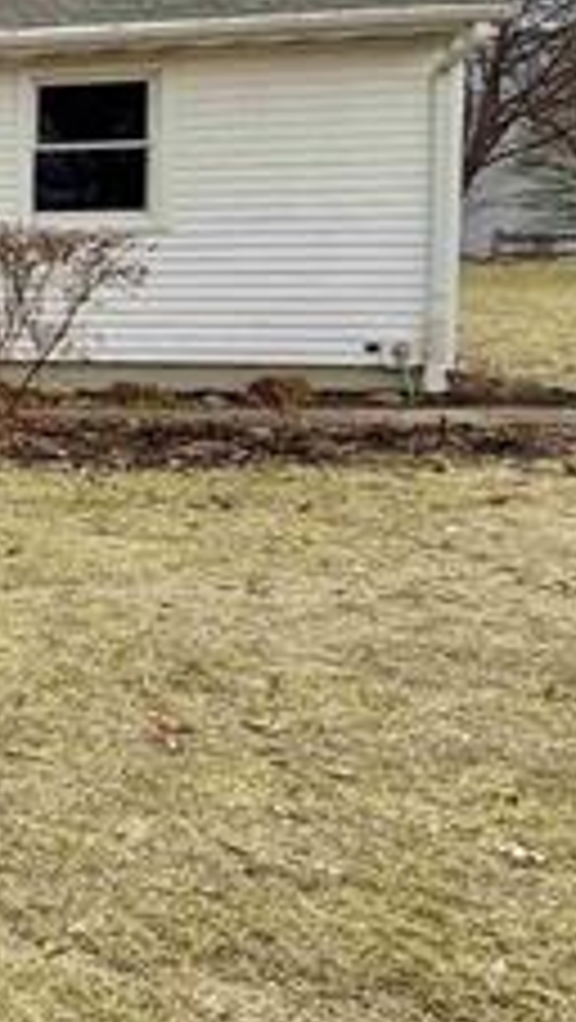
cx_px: -666
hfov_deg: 17.1
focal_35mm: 43
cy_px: 311
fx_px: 1165
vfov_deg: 46.3
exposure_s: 1/220
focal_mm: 2.22
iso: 40
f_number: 2.2
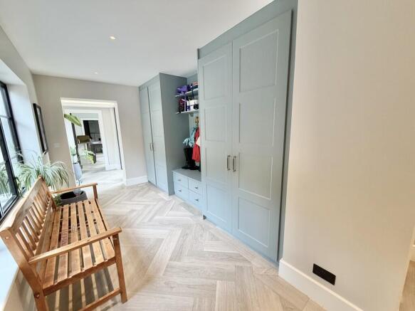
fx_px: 168
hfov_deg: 102.1
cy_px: 156
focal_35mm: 14
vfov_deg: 85.7
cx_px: 208
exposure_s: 1/50
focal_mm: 2.22
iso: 200
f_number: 2.2
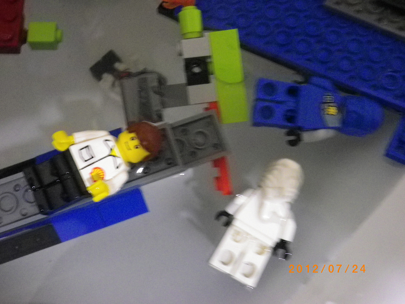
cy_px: 152
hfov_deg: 45.8
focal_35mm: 41
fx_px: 480
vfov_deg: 35.1
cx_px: 202
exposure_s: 1/10
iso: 800
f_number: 3.9
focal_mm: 7.3
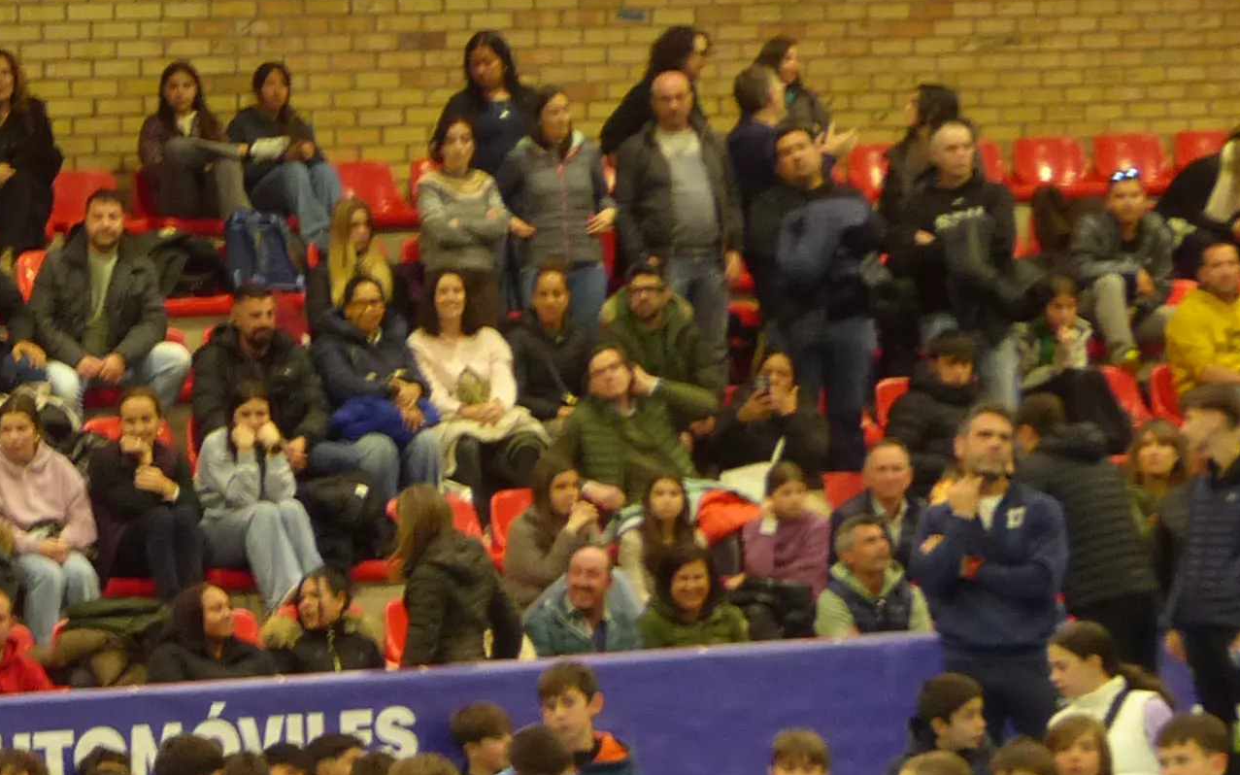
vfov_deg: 7.9
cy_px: 759
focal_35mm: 166
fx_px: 5610
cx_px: -519
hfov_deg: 12.1
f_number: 2.8
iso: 200
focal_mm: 9.1
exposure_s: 1/30
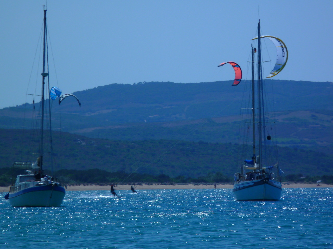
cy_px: 124
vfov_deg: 3.1
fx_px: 4675
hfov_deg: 4.1
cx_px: 166
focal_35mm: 486
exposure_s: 1/500
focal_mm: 86.4
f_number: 8
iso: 80
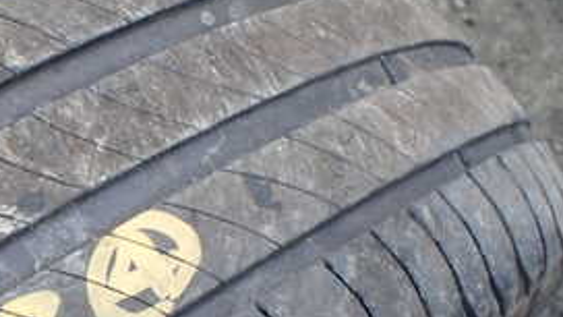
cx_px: 8
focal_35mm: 72
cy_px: 290
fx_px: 1075
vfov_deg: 16.5
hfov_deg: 27.7
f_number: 3.2
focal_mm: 5.4
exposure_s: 1/200
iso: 100
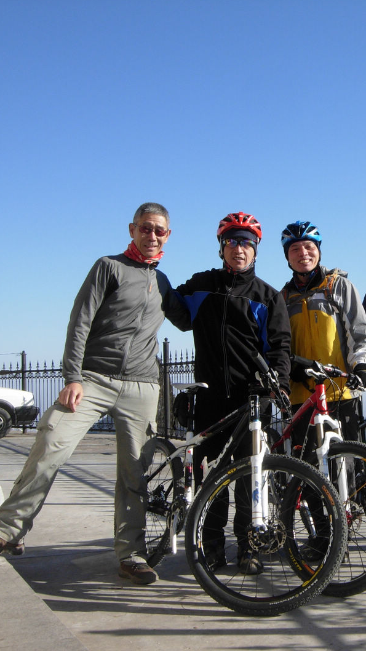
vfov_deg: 39.2
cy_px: 326
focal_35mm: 53
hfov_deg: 21.9
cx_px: 354
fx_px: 915
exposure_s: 1/322
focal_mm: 7.5
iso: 50
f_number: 6.1
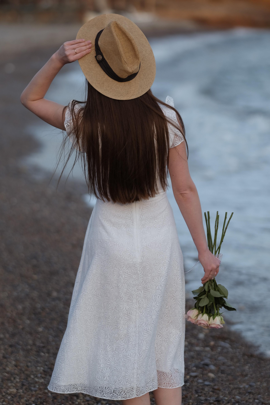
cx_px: 135
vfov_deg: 15.2
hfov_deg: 10.2
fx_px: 1519
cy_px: 202
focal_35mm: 135
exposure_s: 1/1600
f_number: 2
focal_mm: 90
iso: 160
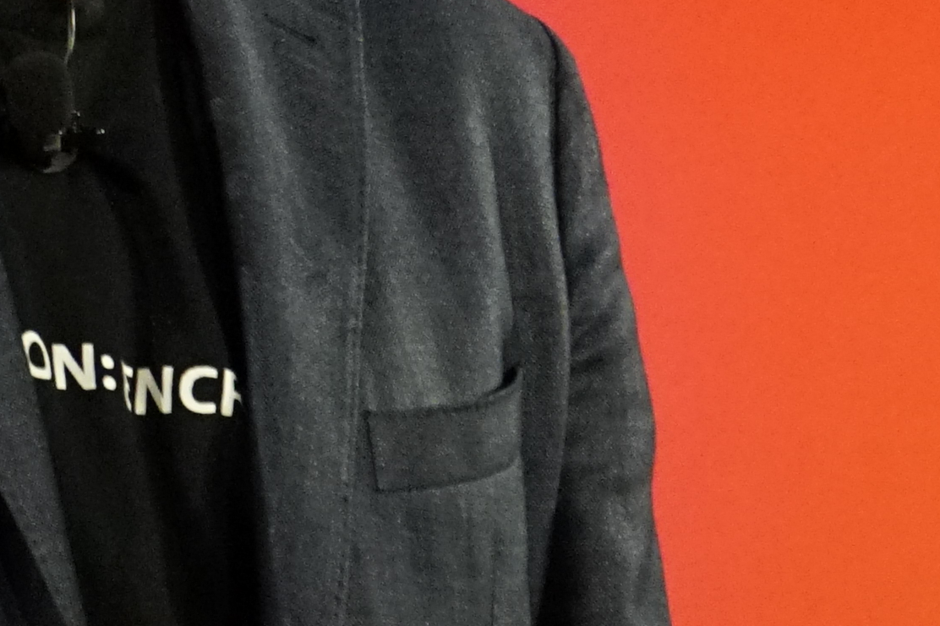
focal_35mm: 938
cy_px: -133
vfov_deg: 1.5
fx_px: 24487
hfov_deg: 2.2
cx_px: -141
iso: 4000
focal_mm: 177
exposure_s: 1/320
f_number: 6.3
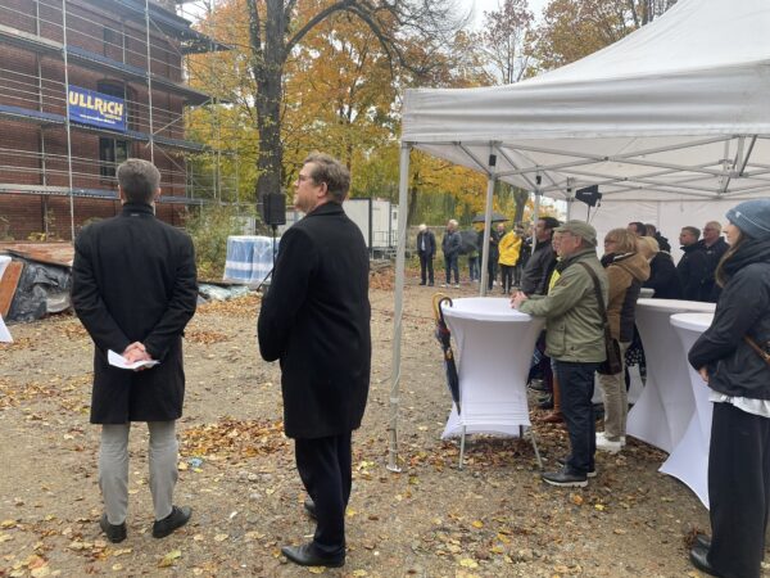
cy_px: 289
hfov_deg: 67.3
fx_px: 578
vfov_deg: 53.1
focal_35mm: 26
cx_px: 385
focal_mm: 4.2
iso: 32
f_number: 1.6
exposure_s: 1/374
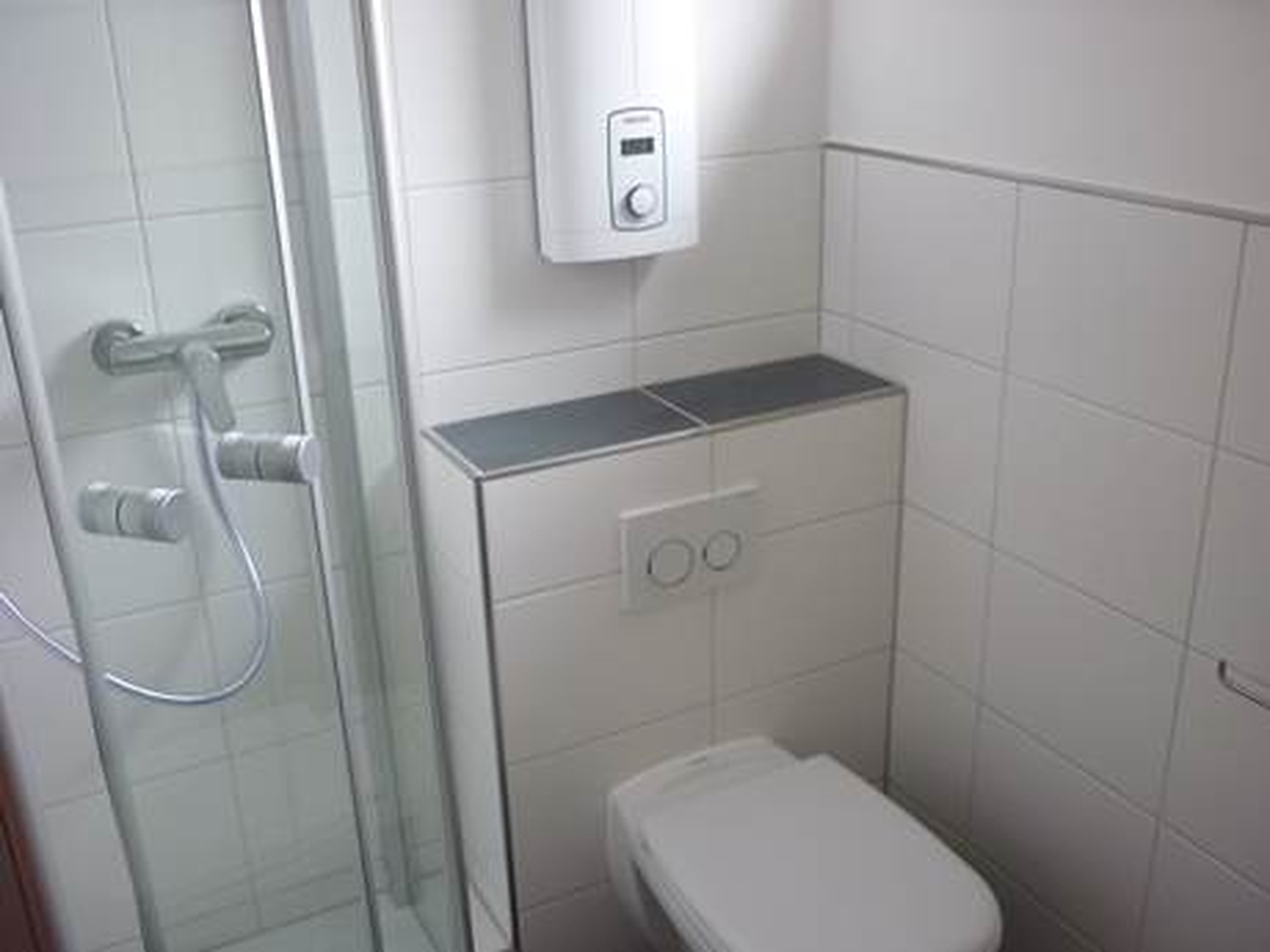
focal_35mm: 33
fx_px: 1211
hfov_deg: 55.4
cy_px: 476
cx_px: 635
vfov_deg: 42.9
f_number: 2.8
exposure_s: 1/30
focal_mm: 5.5
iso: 160
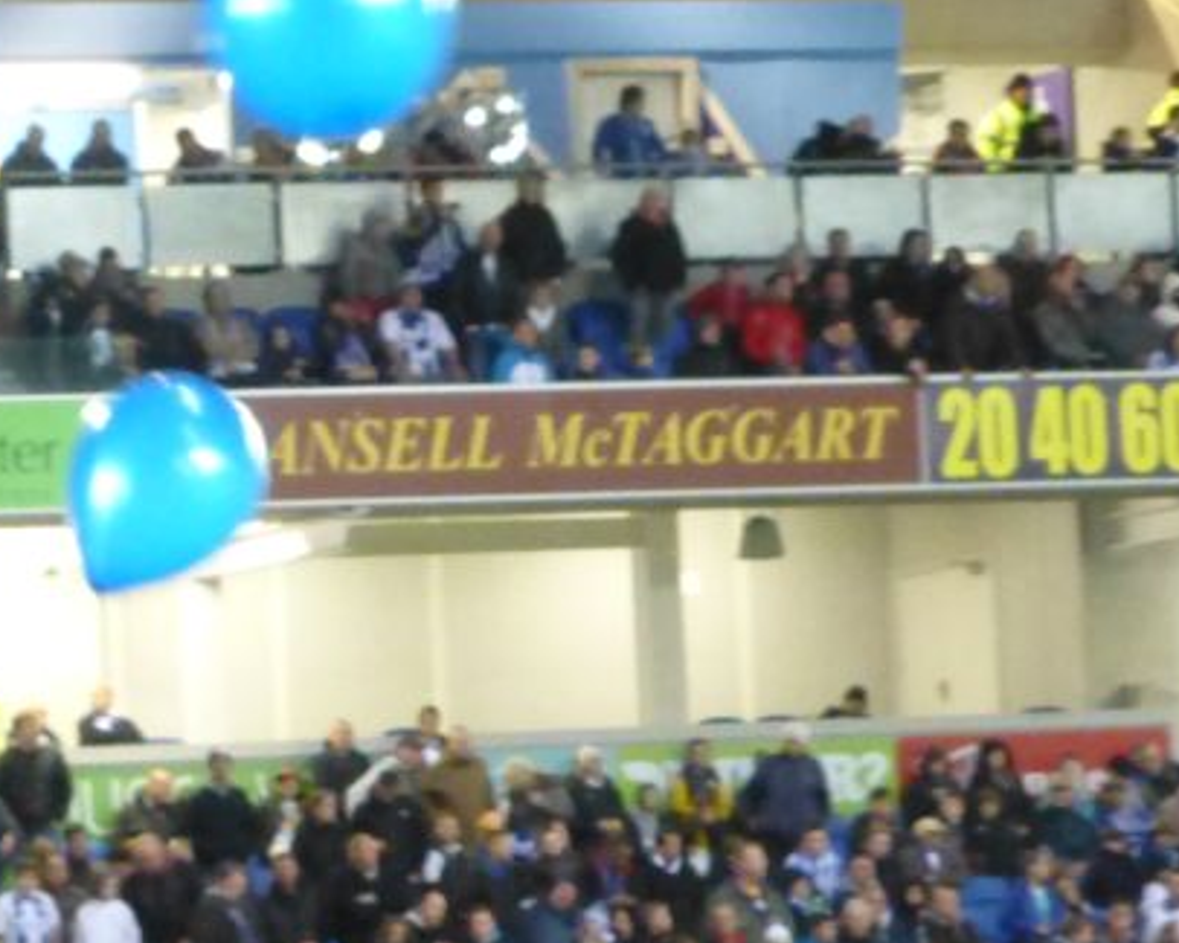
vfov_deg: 6.3
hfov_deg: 7.8
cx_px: -299
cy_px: 1161
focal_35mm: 245
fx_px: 8551
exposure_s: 1/15
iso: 1250
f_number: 5.2
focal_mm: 15.1
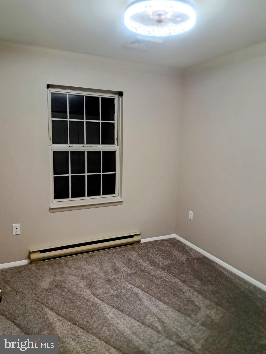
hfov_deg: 56.8
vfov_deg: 71.6
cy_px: 177
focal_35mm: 24
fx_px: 246
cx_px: 133
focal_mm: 5.23
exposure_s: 1/60
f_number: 1.8
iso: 100
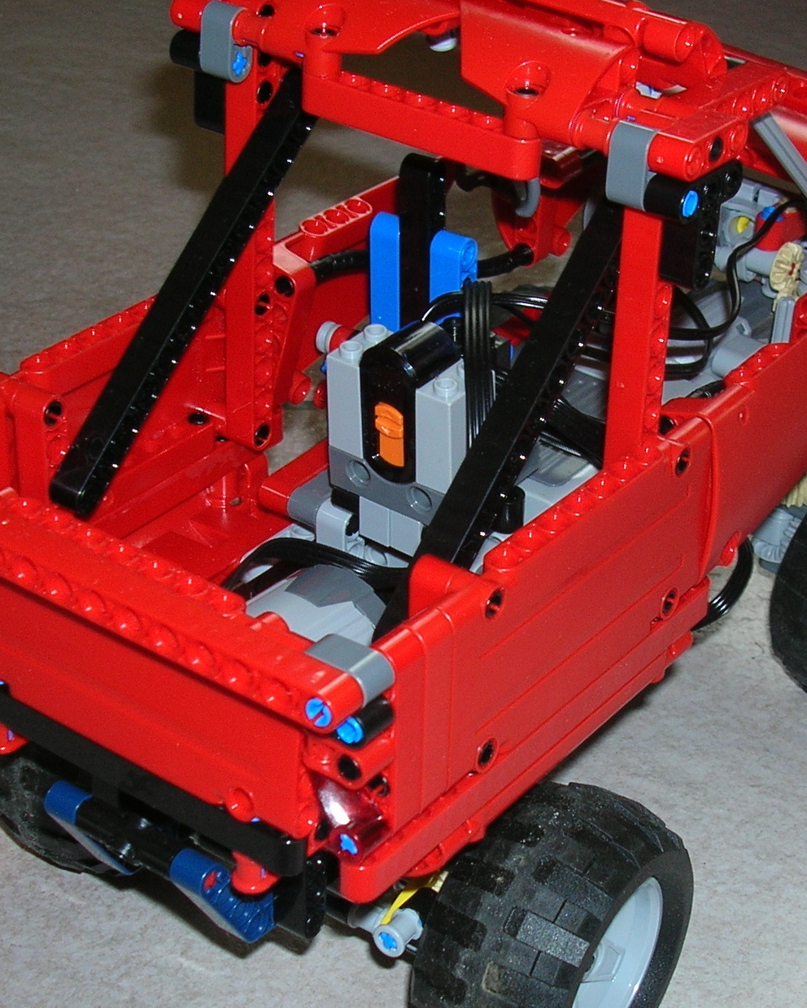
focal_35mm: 72
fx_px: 2150
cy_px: 541
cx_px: 562
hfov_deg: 21.2
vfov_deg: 26.4
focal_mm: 6.6
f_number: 3
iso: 50
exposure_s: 1/60.1
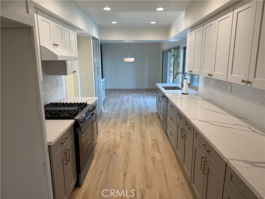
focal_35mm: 24
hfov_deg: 71.6
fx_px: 184
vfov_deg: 56.8
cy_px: 100
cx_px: 132
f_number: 1.78
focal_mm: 6.76
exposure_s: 1/120
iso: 100
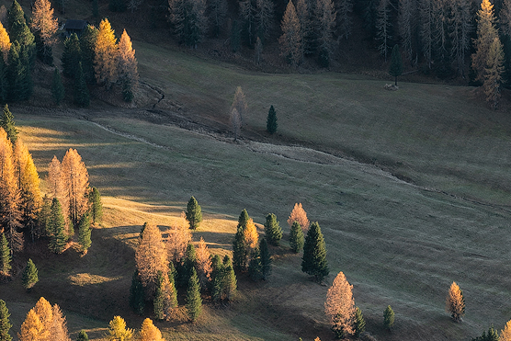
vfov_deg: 4.1
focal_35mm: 337
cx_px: 403
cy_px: 234
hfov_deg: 6.1
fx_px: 4784
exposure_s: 1/10
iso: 100
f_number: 13
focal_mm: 125
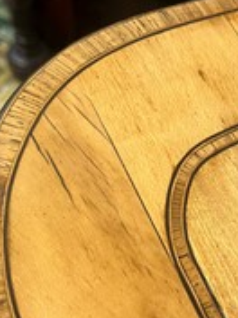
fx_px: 541
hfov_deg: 24.6
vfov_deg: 32.7
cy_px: 175
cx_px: 177
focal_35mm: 59
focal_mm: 5.1
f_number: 1.6
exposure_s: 1/50
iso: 125
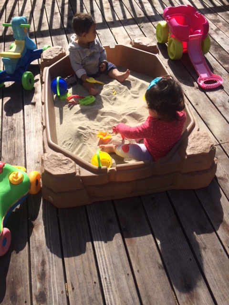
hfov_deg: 48.2
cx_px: 114
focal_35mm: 29
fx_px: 256
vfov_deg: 61.7
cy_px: 152
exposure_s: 1/1580
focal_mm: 4.15
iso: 32
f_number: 2.2
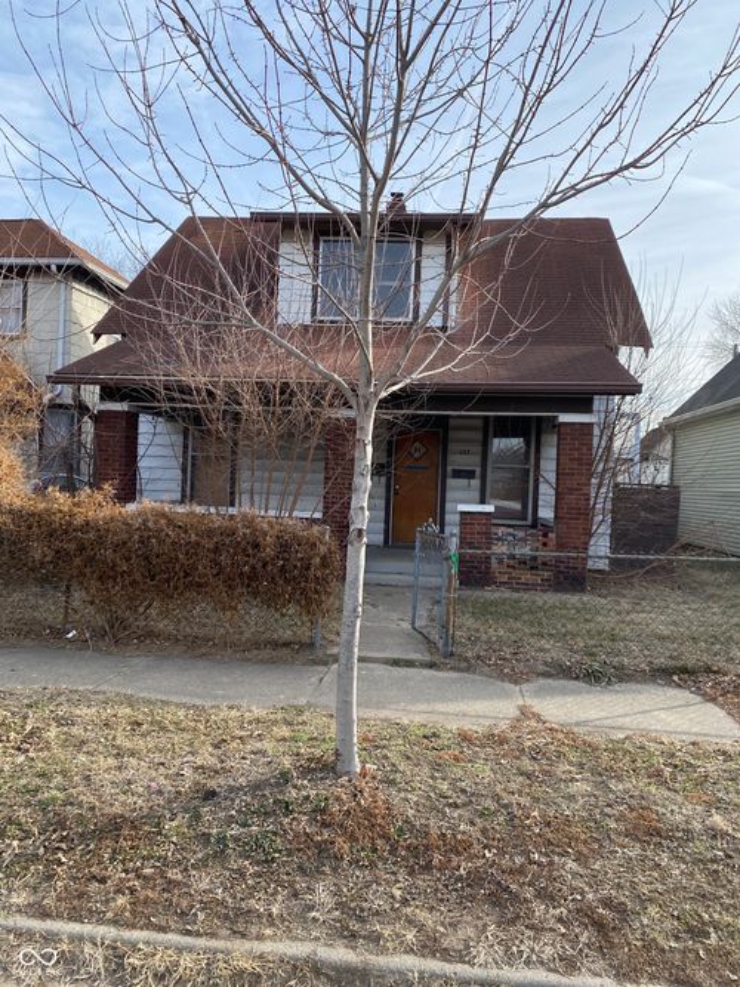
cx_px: 370
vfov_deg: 67.3
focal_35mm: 26
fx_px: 741
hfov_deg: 53.0
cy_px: 494
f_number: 1.8
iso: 32
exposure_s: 1/1522
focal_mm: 4.25
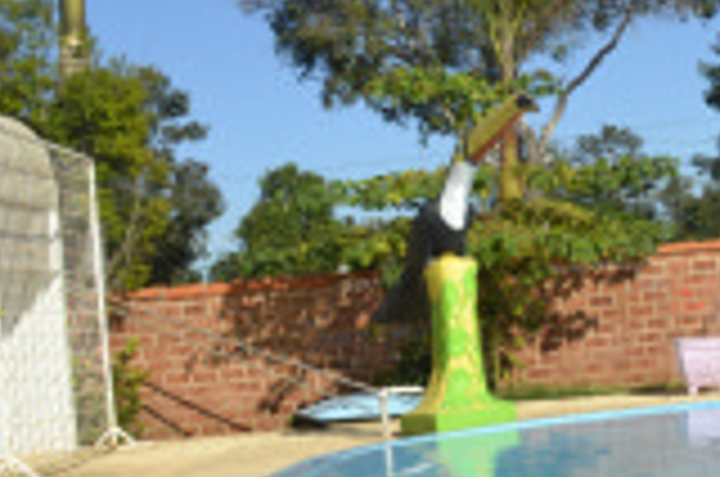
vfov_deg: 14.5
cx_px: 855
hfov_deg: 20.4
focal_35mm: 94
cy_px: 268
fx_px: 1876
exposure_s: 1/320
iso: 100
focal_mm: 20
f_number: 9
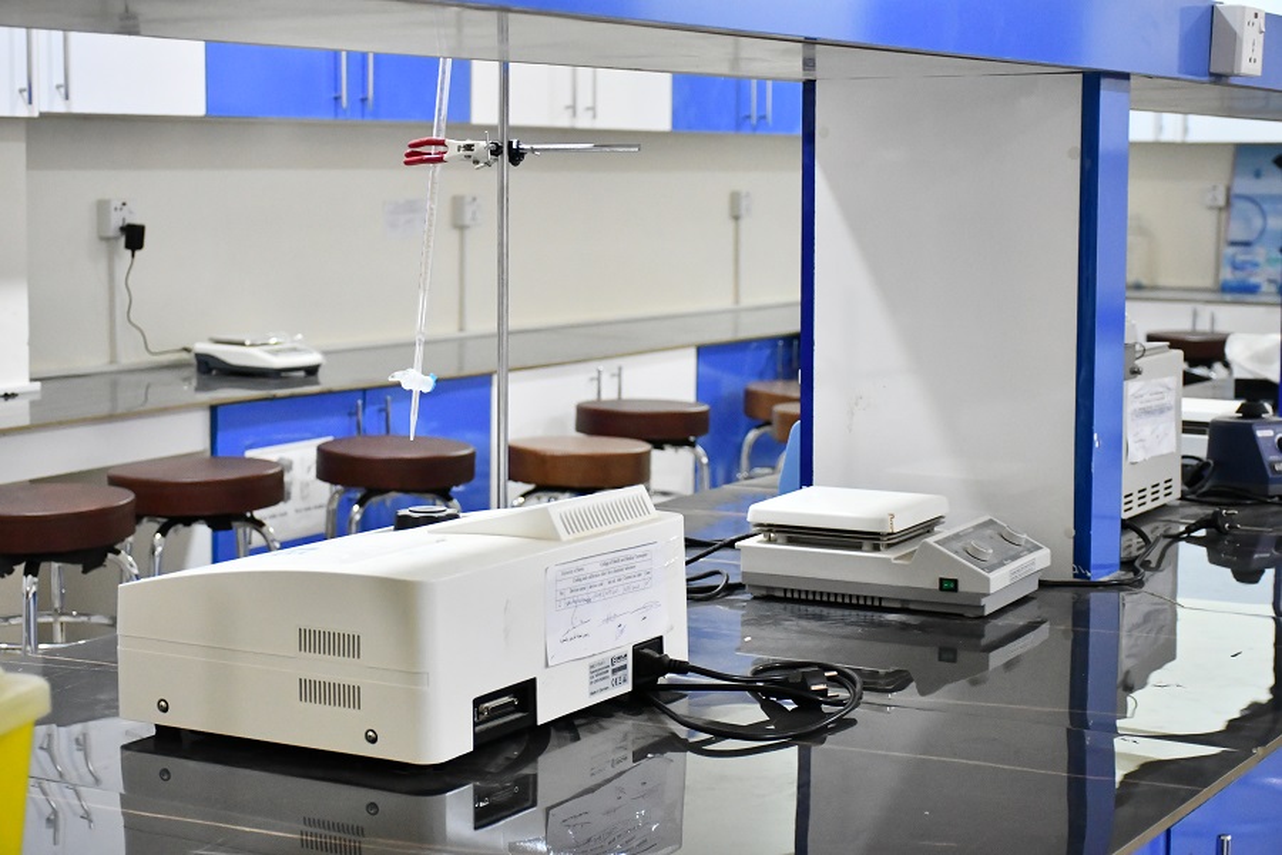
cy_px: 428
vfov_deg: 21.6
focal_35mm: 63
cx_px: 641
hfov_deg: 31.9
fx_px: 2243
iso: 3200
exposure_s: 1/125
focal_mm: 42
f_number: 4.5
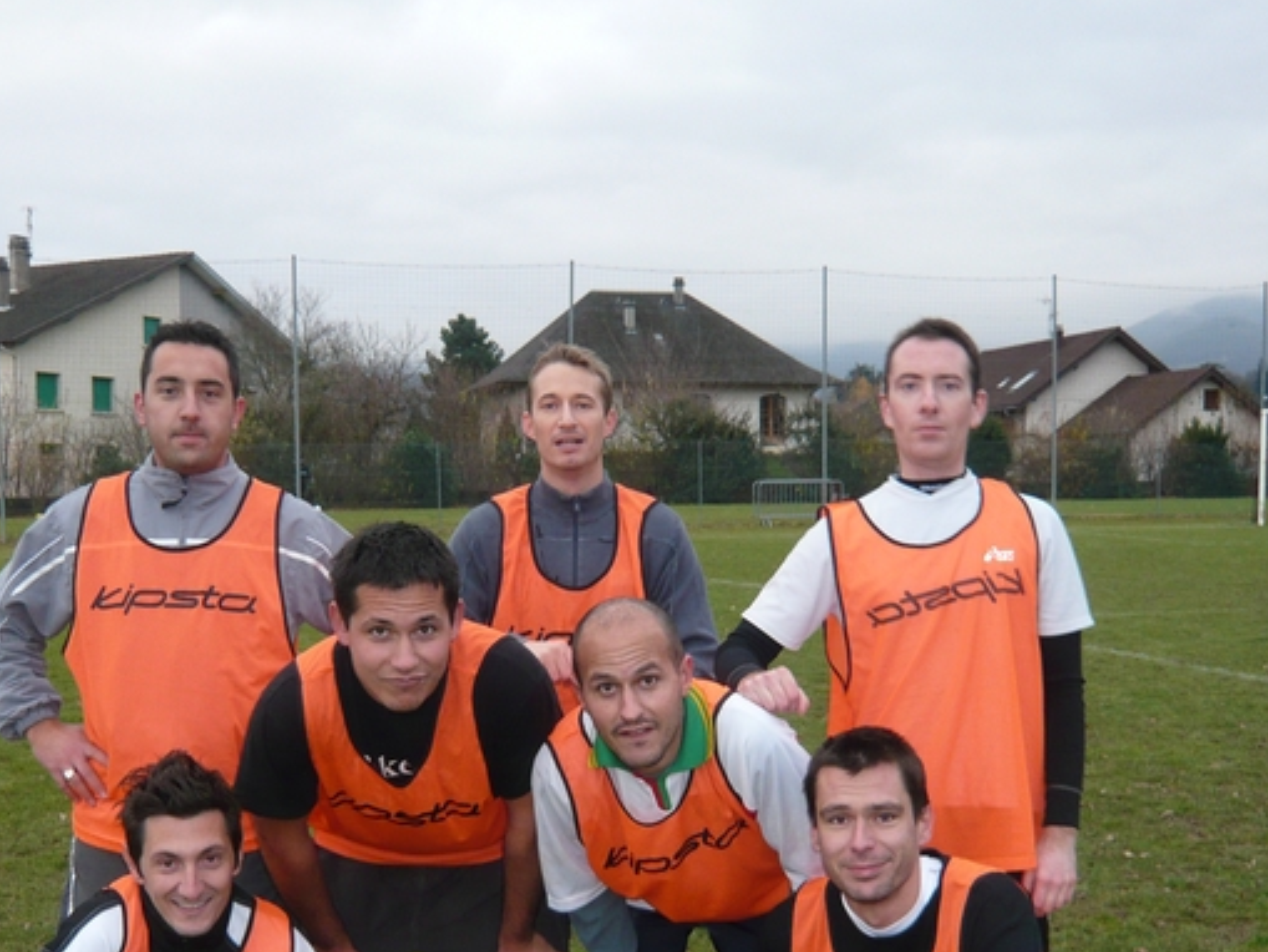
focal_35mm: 44
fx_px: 1612
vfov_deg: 32.5
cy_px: 663
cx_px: 598
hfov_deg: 42.9
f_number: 2.8
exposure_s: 1/30
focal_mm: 4.6
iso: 125
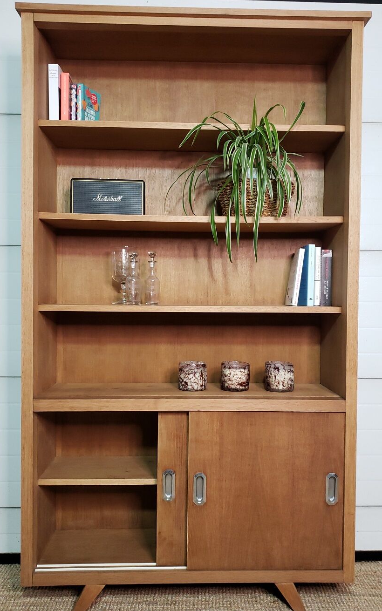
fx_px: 466
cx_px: 198
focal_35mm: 28
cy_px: 306
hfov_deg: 44.5
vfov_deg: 66.5
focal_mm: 4.3
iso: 320
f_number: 1.5
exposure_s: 1/50
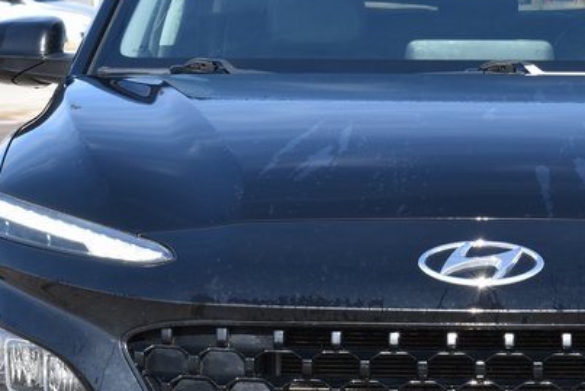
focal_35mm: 198
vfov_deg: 6.9
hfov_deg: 10.4
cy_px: 270
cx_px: 478
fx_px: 3218
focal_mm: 52
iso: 220
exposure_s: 1/250
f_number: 8
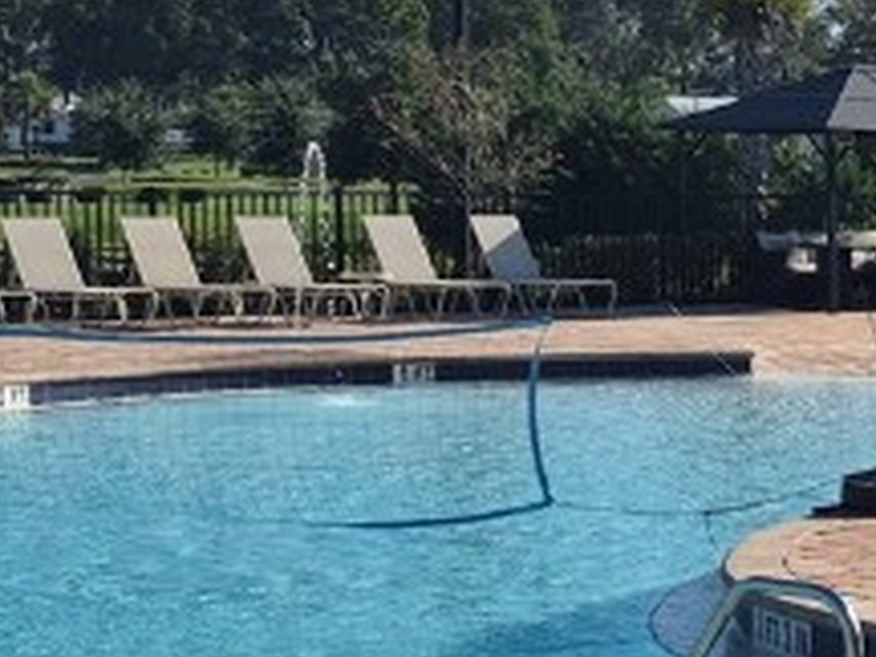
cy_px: 426
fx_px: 2758
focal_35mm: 109
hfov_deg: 15.0
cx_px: 1707
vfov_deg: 13.6
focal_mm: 5.4
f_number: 1.8
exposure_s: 1/2880
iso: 25
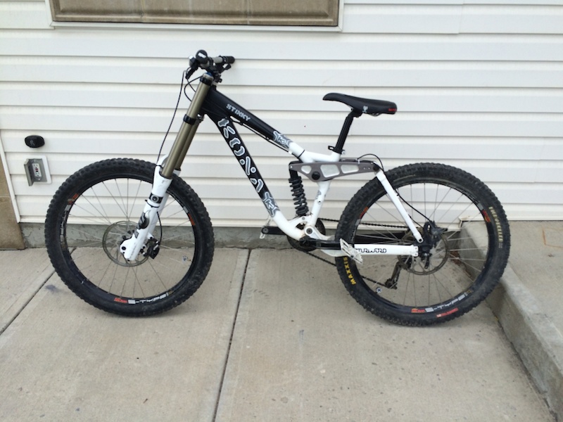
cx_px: 282
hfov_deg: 61.7
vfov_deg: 48.2
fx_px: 472
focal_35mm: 29
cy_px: 211
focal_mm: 4.15
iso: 32
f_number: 2.2
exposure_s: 1/483
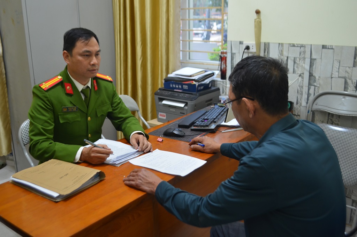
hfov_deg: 53.2
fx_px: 356
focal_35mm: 36
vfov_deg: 36.7
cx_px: 178
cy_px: 118
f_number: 4
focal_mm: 24
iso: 640
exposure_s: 1/50
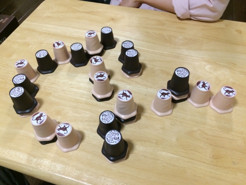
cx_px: 123
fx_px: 206
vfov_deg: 48.2
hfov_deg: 61.7
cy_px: 92
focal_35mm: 29
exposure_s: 1/30
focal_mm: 4.15
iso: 250
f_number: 2.2
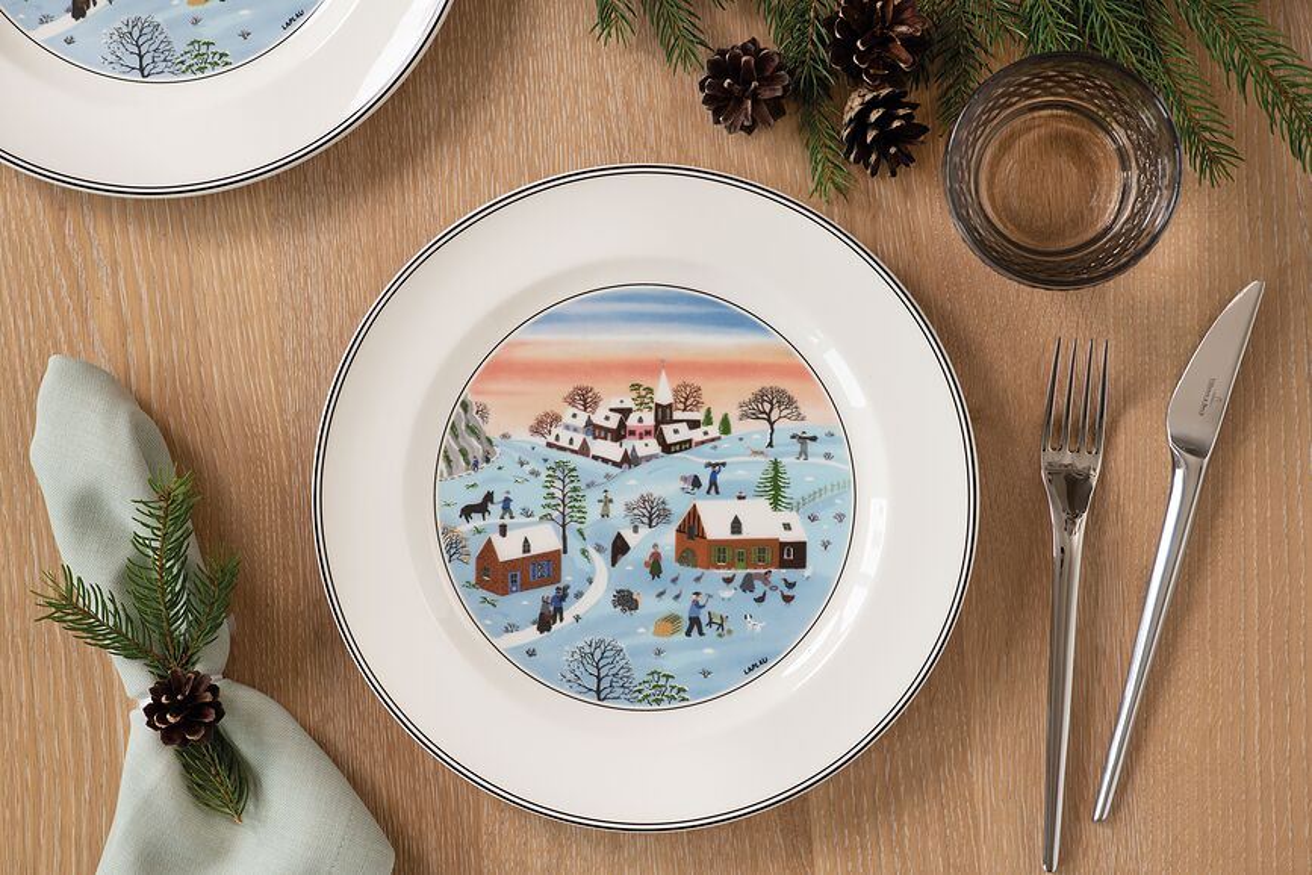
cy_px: 438
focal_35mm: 85
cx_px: 656
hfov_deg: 23.9
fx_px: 3098
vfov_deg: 16.1
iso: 100
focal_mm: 85
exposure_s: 1/15
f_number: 8
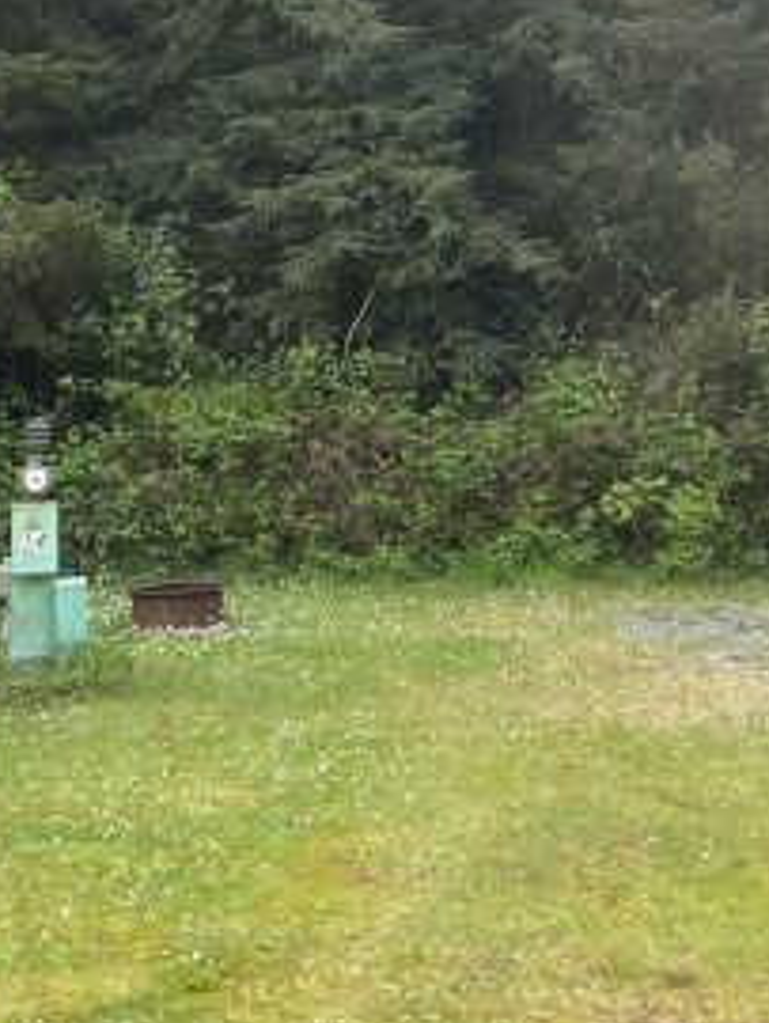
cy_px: 140
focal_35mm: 77
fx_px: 2277
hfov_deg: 19.1
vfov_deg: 24.7
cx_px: 481
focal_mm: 4.25
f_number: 1.8
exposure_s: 1/179
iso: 32
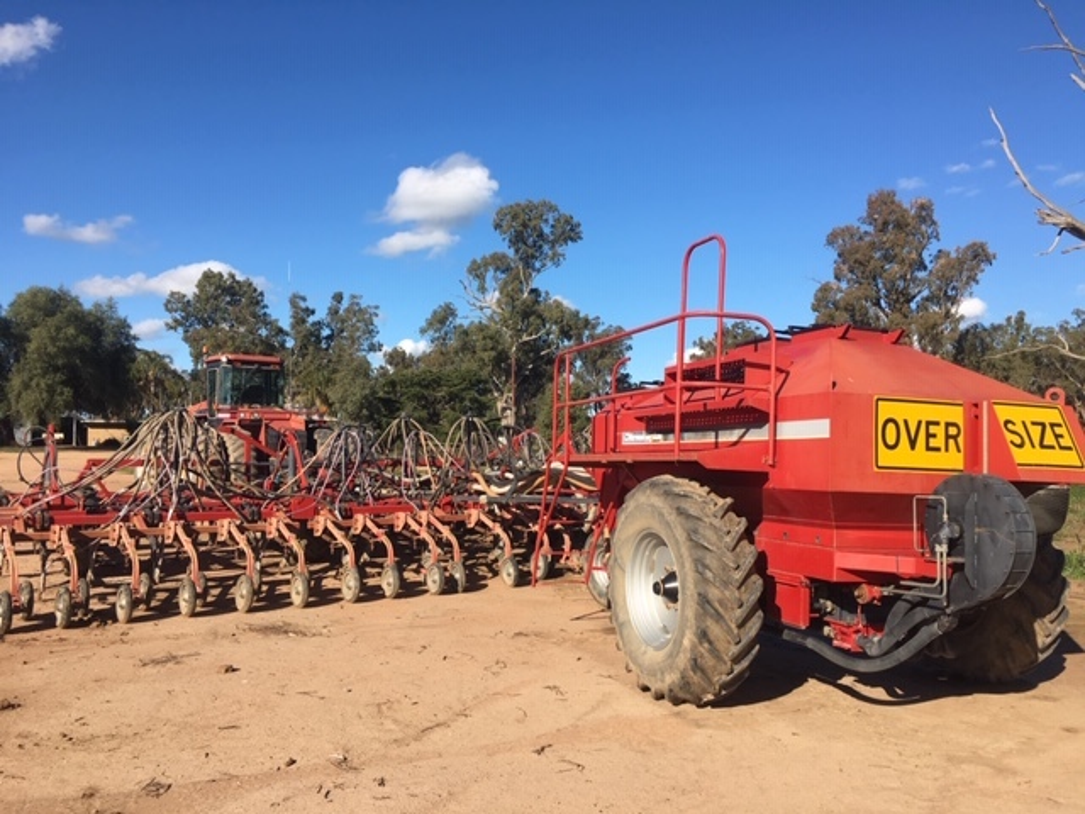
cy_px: 407
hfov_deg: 61.7
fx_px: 909
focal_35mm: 29
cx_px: 542
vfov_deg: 48.2
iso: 25
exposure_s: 1/1425
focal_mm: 4.15
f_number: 2.2
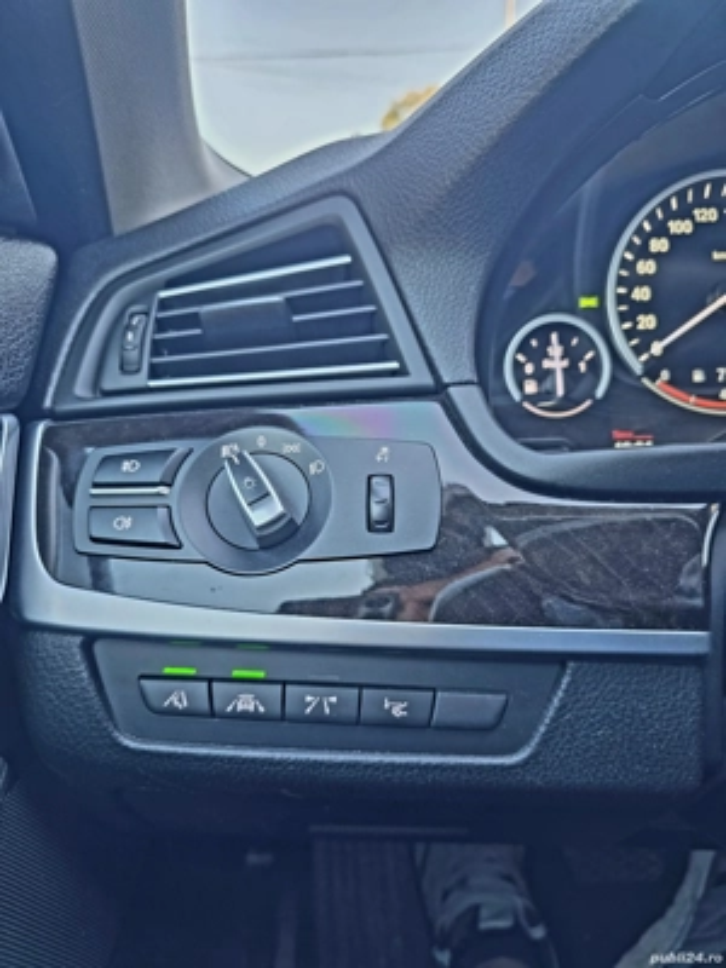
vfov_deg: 73.9
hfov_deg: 58.9
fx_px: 643
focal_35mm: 23
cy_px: 484
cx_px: 363
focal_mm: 6.3
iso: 125
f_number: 1.7
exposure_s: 1/50.3
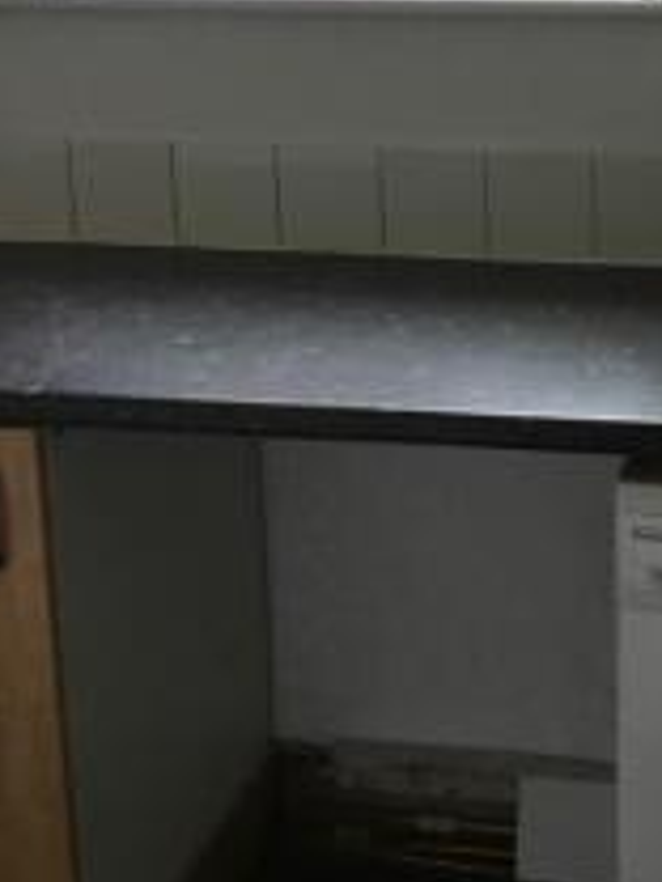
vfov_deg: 29.2
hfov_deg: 21.8
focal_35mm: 65
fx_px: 1657
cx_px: 658
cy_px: 189
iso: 32
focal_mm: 3.3
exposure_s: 1/33
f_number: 2.4
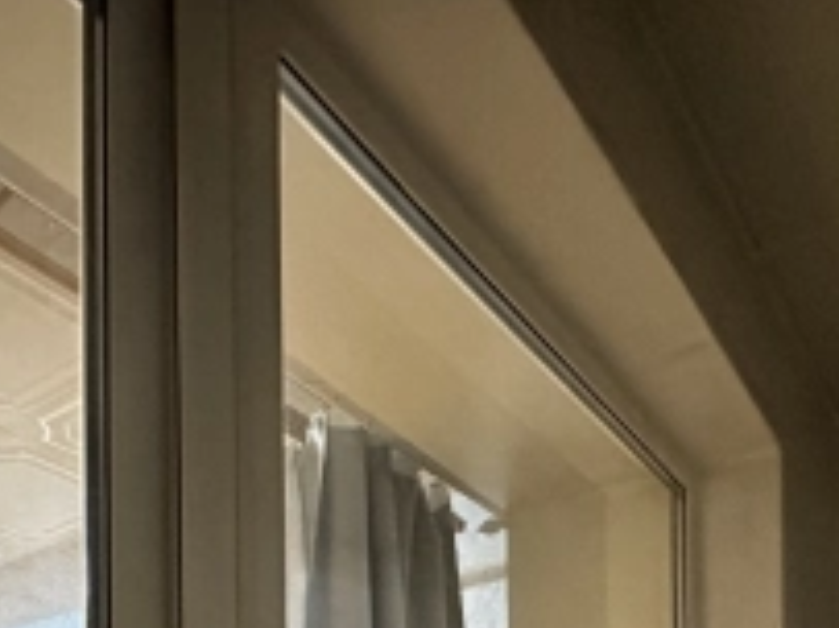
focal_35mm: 43
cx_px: 248
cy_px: 930
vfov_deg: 25.6
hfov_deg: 43.0
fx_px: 1042
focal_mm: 2.22
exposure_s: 1/20
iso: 2000
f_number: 2.2
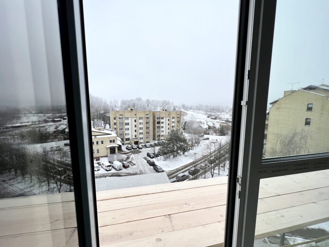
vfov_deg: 89.9
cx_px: 164
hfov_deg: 106.2
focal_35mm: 13
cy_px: 124
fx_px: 124
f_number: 1.8
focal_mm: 1.57
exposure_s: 1/345
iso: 32
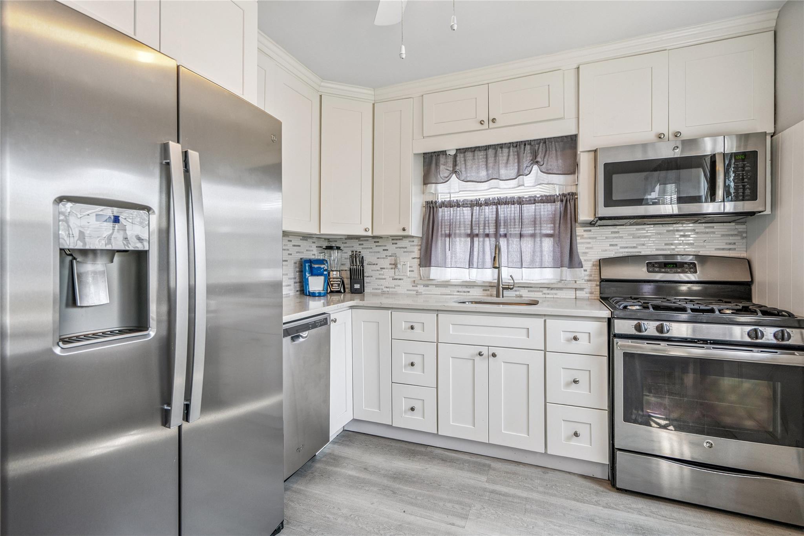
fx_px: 357
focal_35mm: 16
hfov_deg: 96.7
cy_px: 268
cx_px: 402
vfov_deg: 73.7
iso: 500
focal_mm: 16
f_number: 5.6
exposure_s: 1/80
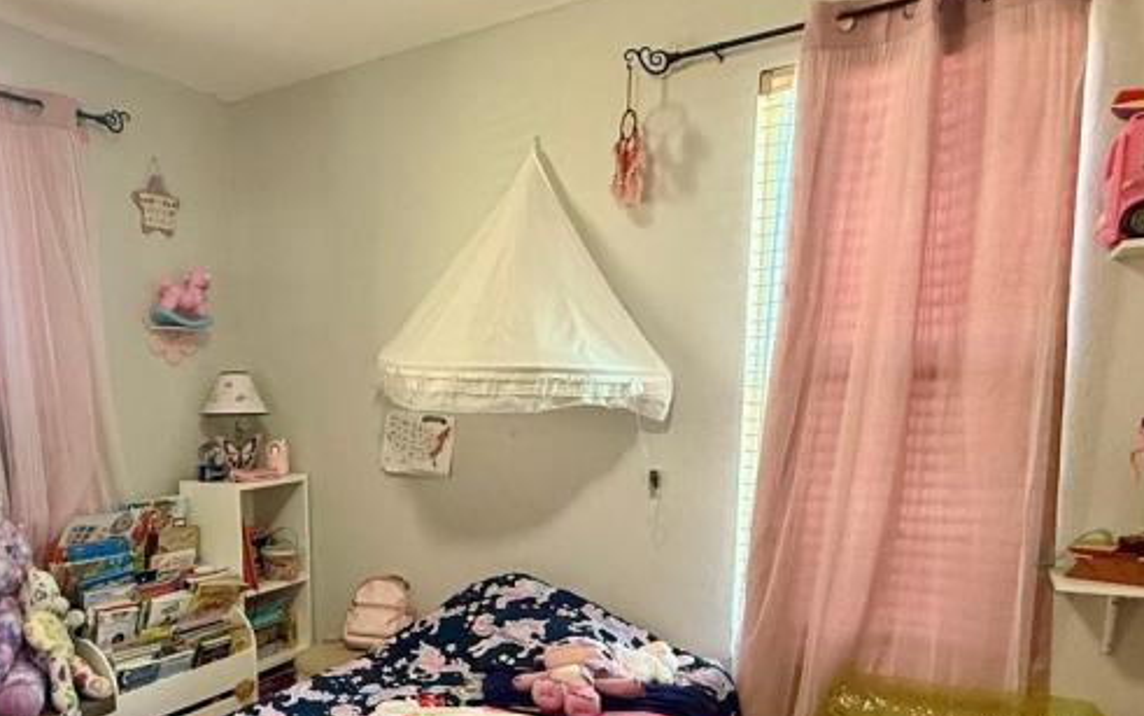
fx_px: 904
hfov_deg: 62.4
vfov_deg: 41.7
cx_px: 347
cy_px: 546
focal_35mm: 29
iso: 500
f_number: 2.2
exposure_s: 1/60
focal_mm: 2.22
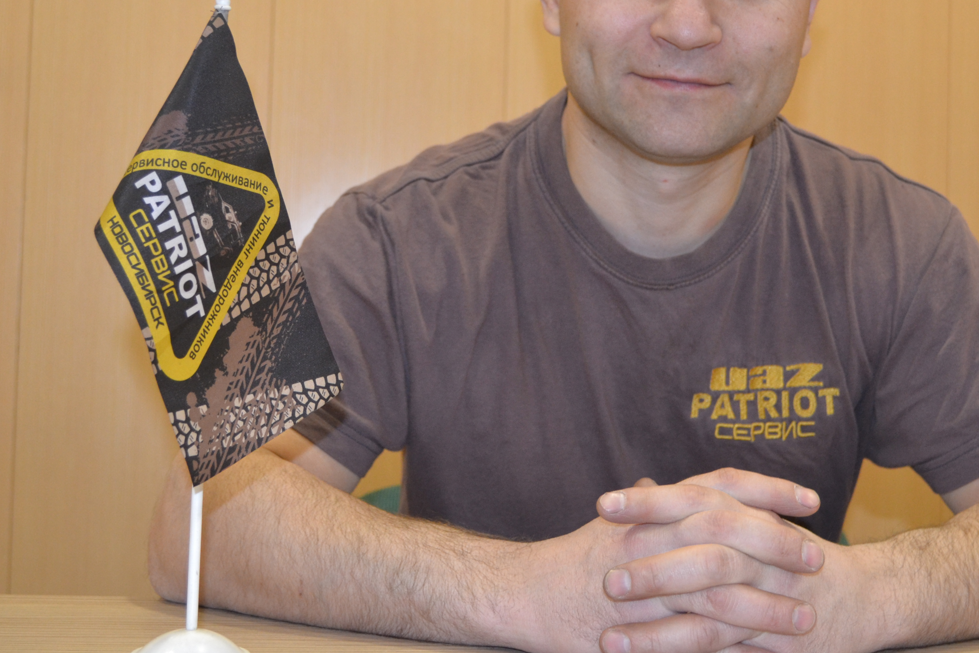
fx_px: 1659
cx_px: 550
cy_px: 208
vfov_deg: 22.2
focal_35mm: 61
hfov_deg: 32.8
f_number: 4.2
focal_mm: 26
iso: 800
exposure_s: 1/30
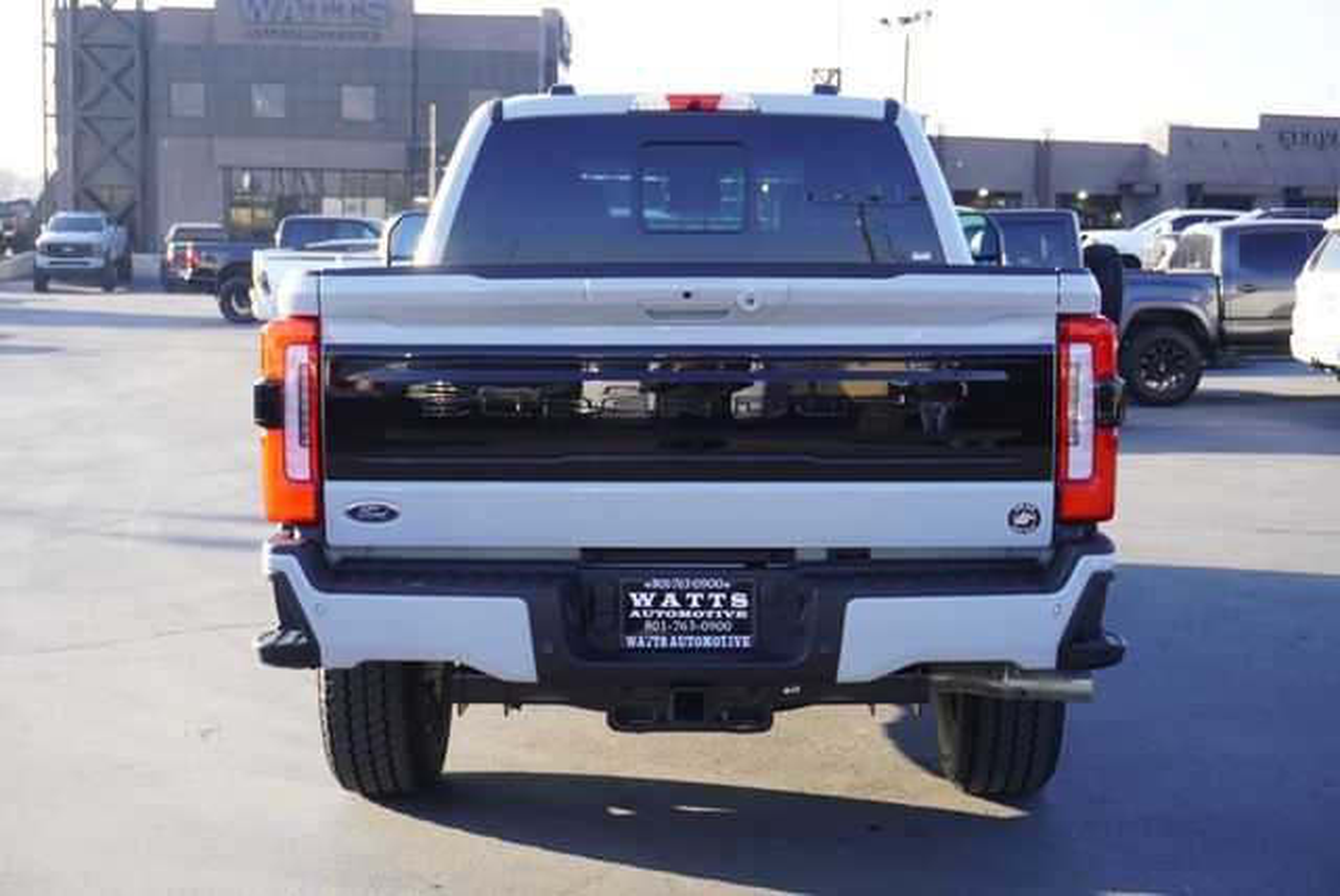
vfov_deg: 26.5
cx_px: 670
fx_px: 1900
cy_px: 448
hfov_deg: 38.8
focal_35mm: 51
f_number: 5
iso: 100
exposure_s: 1/100
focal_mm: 34
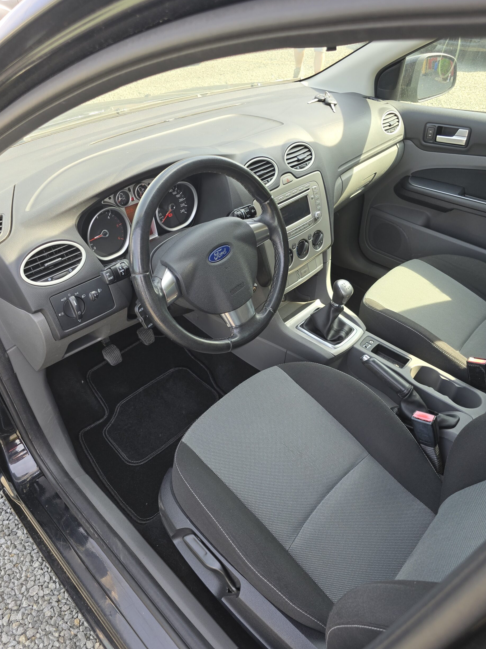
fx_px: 449
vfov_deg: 71.6
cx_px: 241
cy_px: 318
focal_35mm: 24
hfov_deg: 56.8
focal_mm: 6.3
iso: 32
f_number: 1.7
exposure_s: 1/180
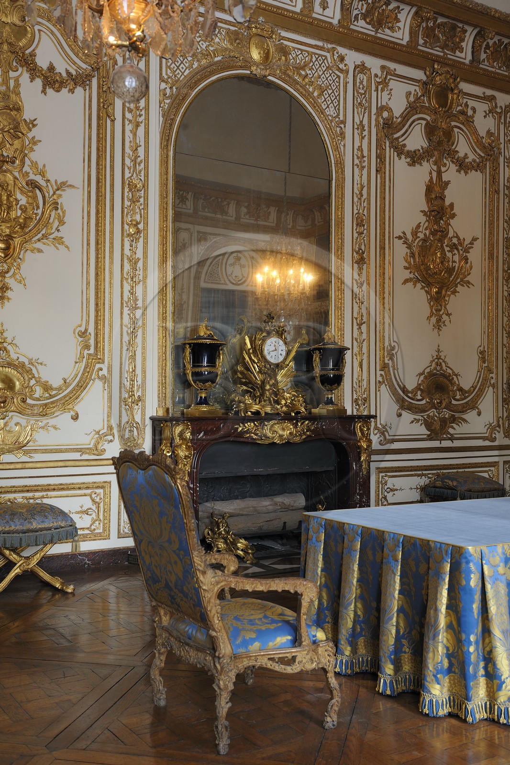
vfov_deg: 50.7
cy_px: 382
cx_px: 255
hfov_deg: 35.0
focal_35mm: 38
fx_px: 808
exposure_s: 1/2.5
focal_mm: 38
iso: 200
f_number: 6.3
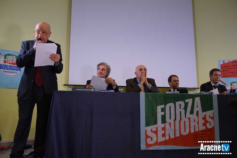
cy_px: 79
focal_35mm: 33
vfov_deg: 40.0
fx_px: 217
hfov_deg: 57.2
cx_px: 118
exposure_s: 1/30
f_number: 4
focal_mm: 22
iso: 500
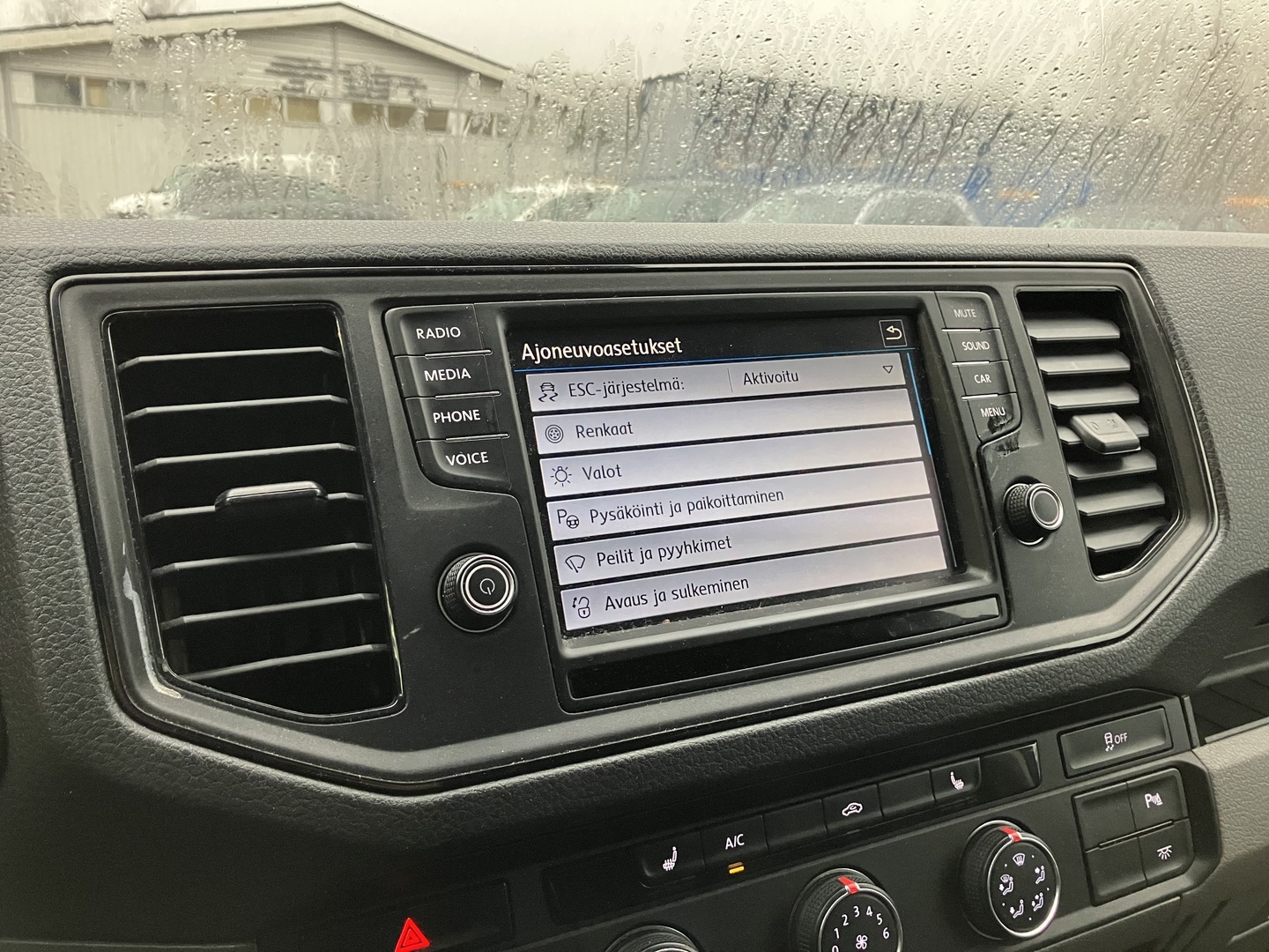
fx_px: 1026
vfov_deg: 49.7
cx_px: 634
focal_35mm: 28
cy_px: 476
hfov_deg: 63.4
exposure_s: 1/56
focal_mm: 3.99
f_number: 1.8
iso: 250
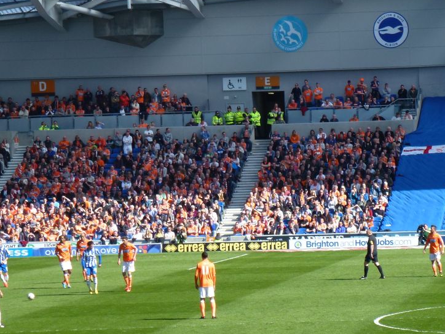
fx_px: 2790
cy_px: 231
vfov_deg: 6.8
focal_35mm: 217
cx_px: 320
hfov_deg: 9.1
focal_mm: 23.4
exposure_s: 1/320
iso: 100
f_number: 5.2
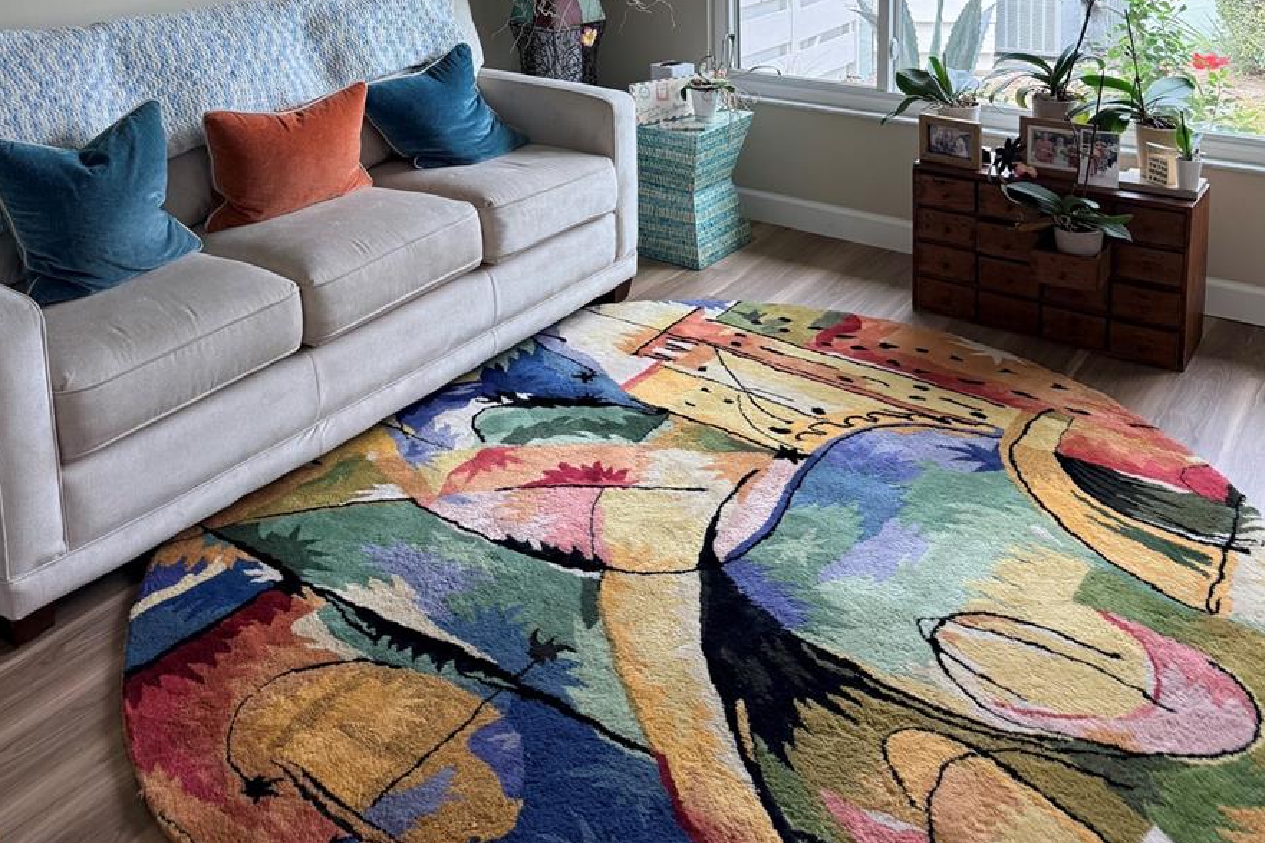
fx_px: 1194
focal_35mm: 34
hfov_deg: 55.8
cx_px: 639
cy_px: -10
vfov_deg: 35.0
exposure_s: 1/231
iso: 100
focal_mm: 6.76
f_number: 1.78
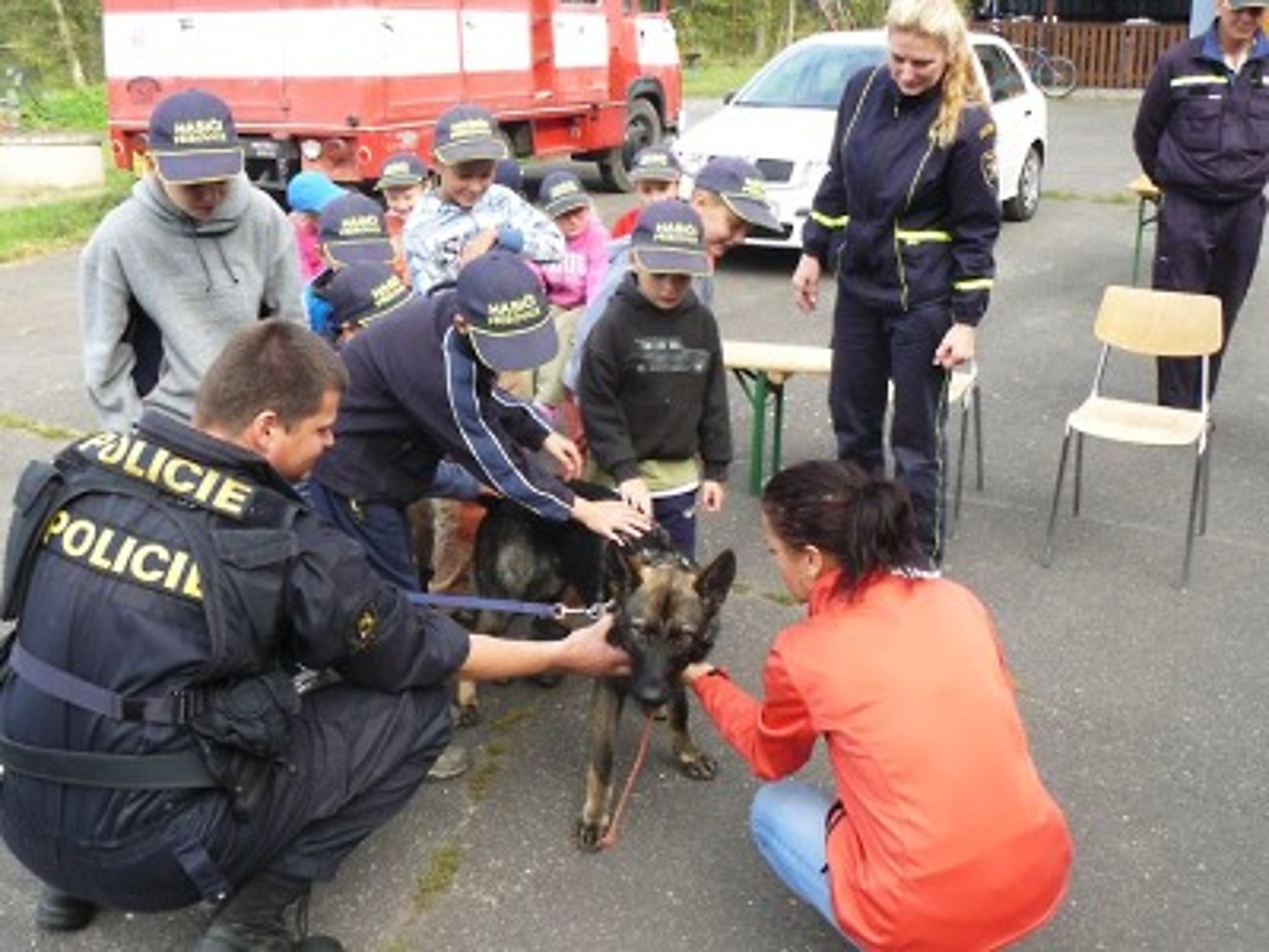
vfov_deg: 39.7
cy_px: 476
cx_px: 634
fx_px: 1320
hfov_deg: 51.4
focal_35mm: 36
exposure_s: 1/125
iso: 100
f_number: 4
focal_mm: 6
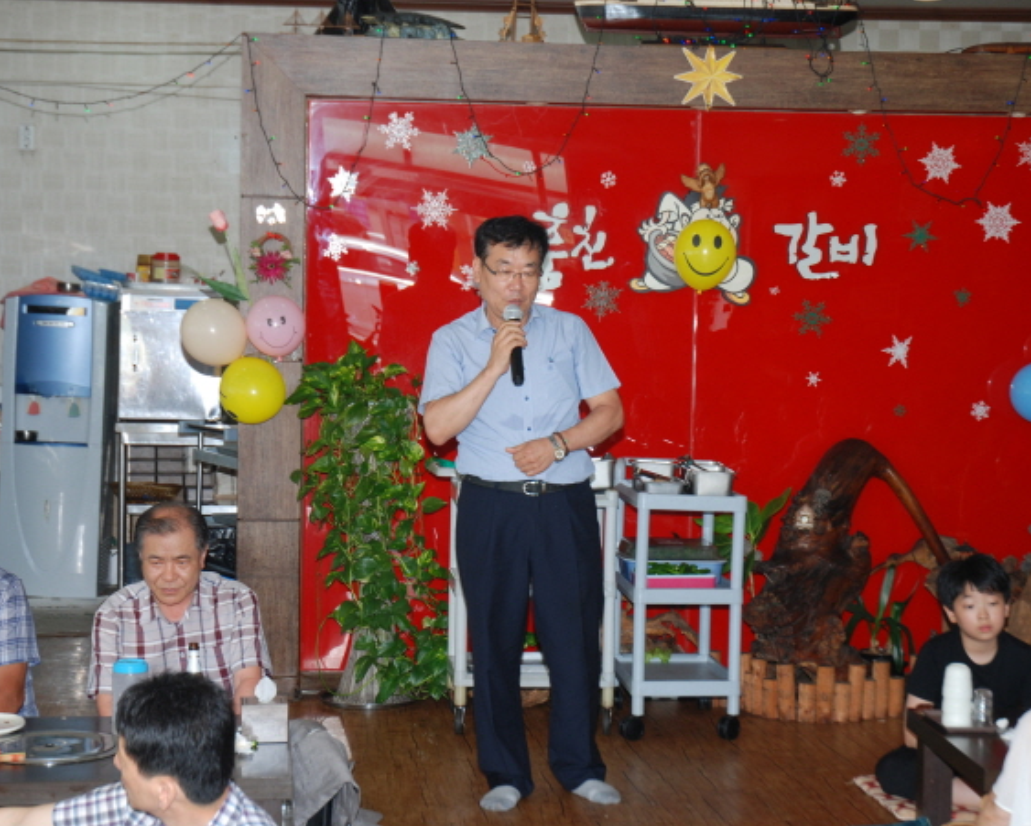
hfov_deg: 26.4
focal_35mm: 72
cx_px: 524
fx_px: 2198
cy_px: 413
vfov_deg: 21.3
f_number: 4.5
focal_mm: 40
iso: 200
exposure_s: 1/60
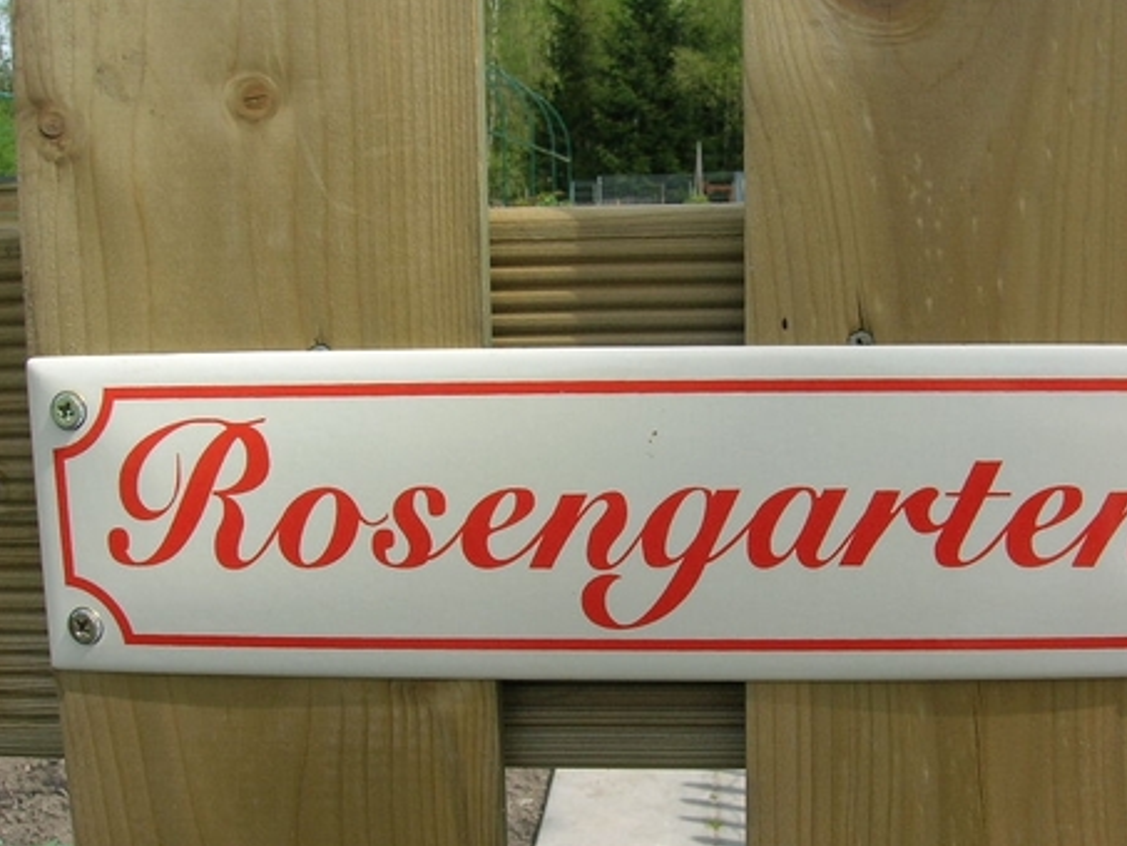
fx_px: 1465
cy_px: 458
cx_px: 642
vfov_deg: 32.2
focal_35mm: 45
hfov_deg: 42.0
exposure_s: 1/217
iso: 50
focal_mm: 5.7
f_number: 4.9
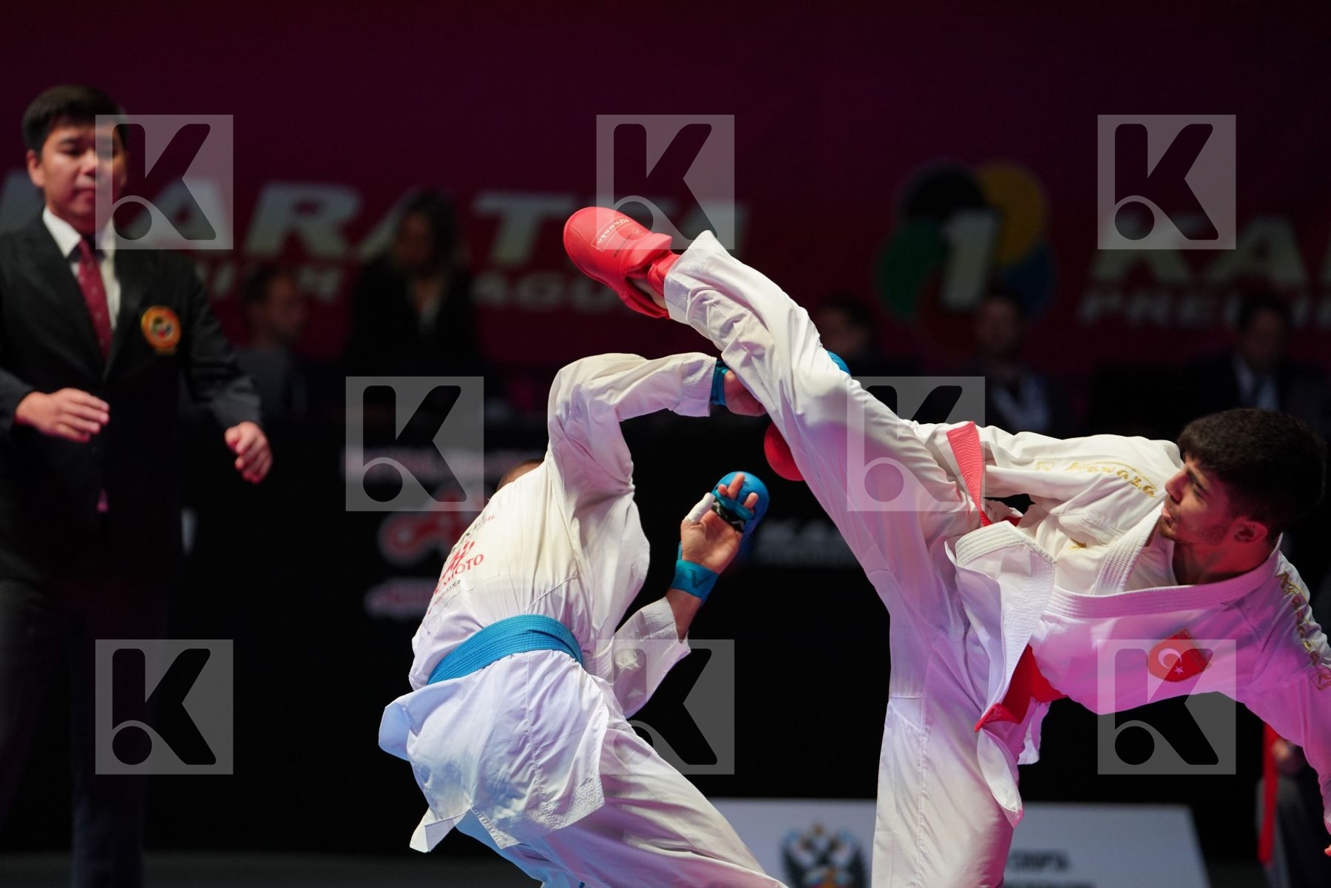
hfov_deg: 10.4
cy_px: 444
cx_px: 666
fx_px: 7320
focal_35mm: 198
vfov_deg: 6.9
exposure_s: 1/1000
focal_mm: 198
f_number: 2.8
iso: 1600
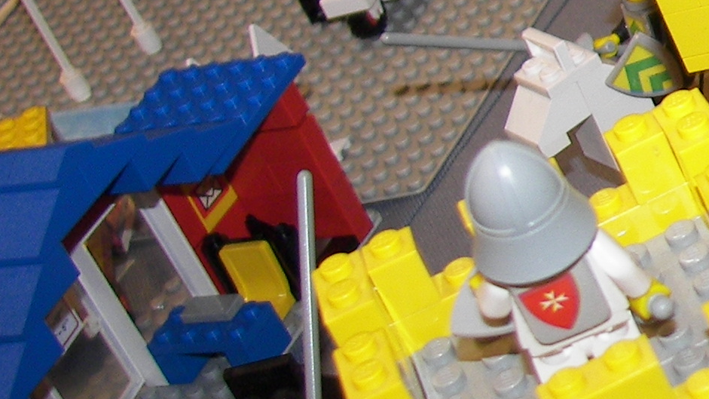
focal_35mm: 128
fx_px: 2406
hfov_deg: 15.6
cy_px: 104
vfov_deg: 9.5
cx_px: 1036
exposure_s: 1/30
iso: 64
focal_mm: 6
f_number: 2.8
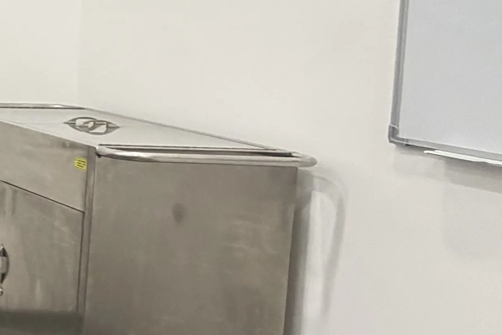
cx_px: -642
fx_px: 934
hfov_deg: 16.3
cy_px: 51
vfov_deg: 20.0
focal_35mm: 67
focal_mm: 2.22
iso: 320
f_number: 2.2
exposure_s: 1/83
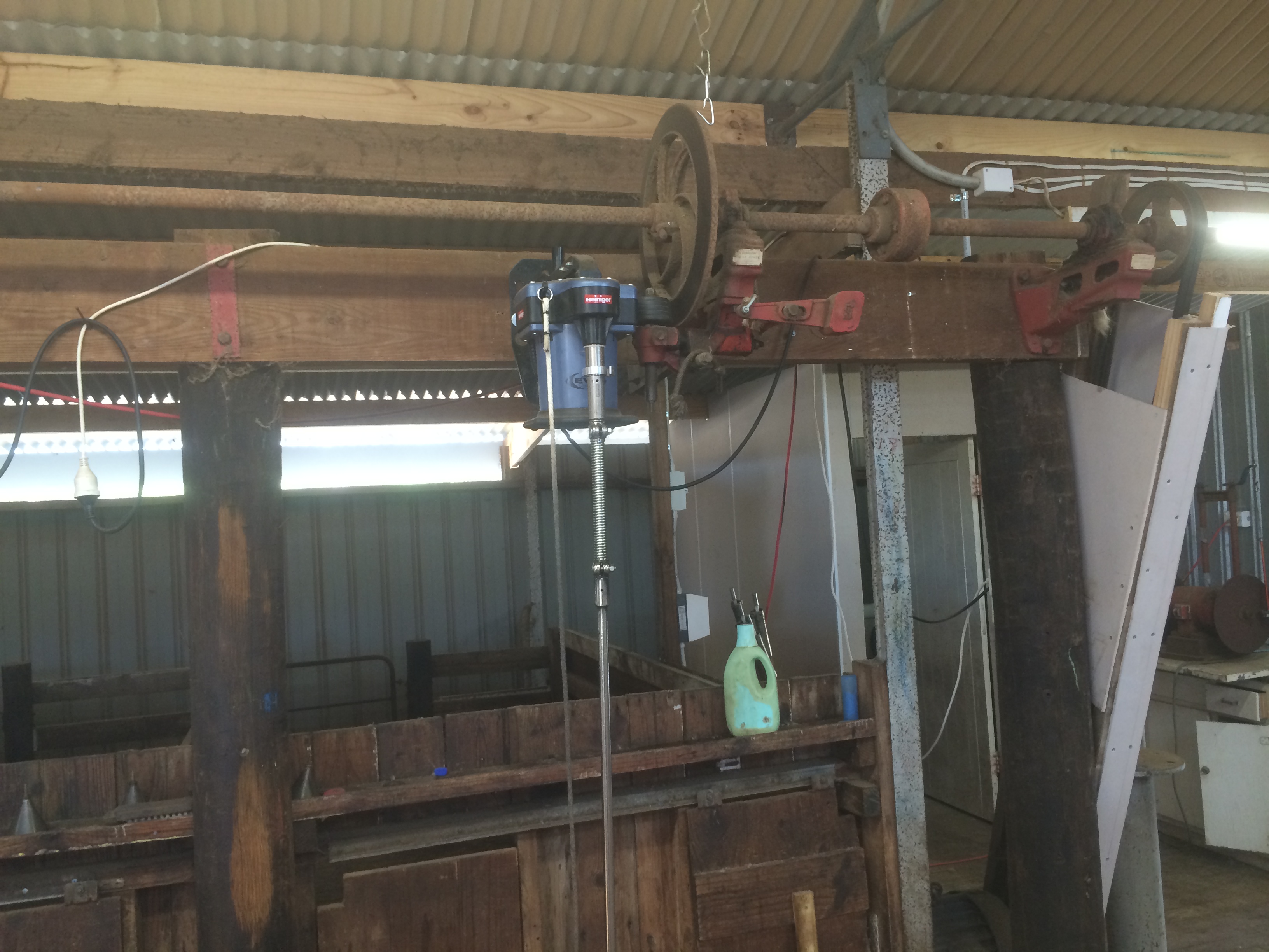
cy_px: 476
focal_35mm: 30
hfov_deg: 60.0
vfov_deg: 46.8
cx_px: 634
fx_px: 1100
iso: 125
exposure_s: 1/30
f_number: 2.2
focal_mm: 4.12
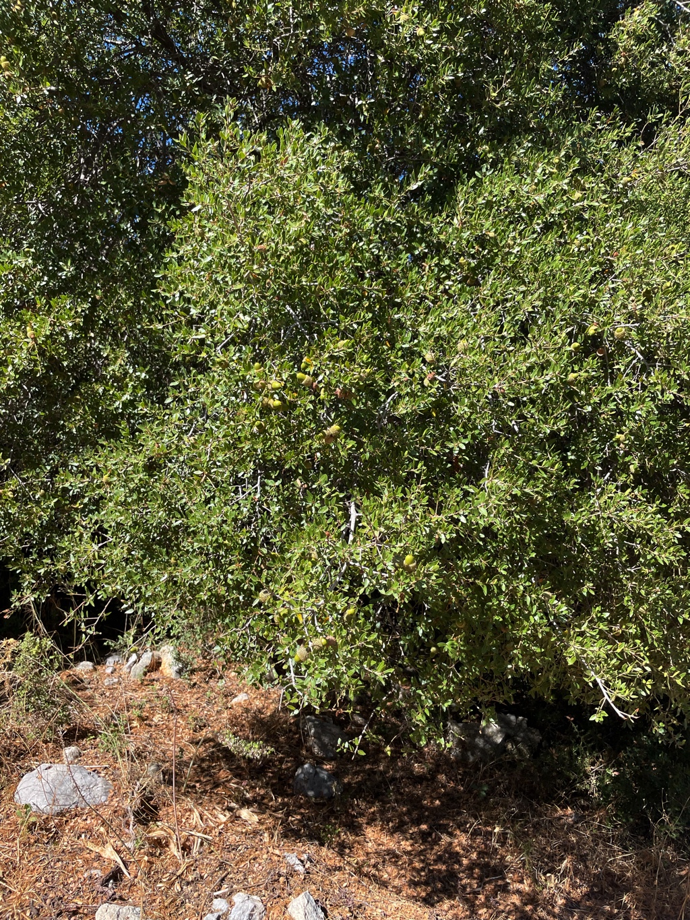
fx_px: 691
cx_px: 345
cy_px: 460
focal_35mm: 26
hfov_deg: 53.1
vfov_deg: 67.3
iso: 32
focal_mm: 4.2
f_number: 1.6
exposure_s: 1/1135
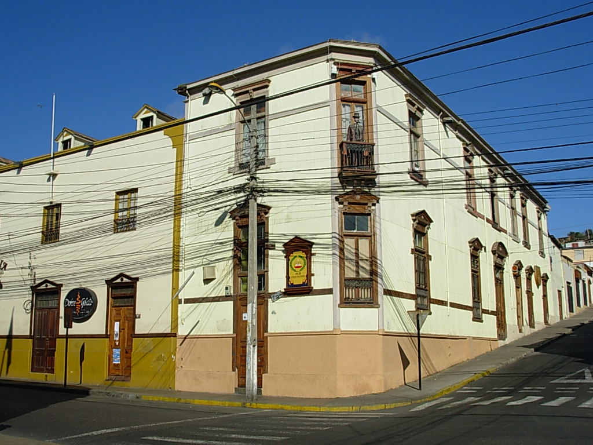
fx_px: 651
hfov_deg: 49.0
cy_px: 222
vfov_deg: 37.7
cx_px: 296
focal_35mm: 38
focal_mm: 6.3
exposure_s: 1/939
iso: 50
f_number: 4.9
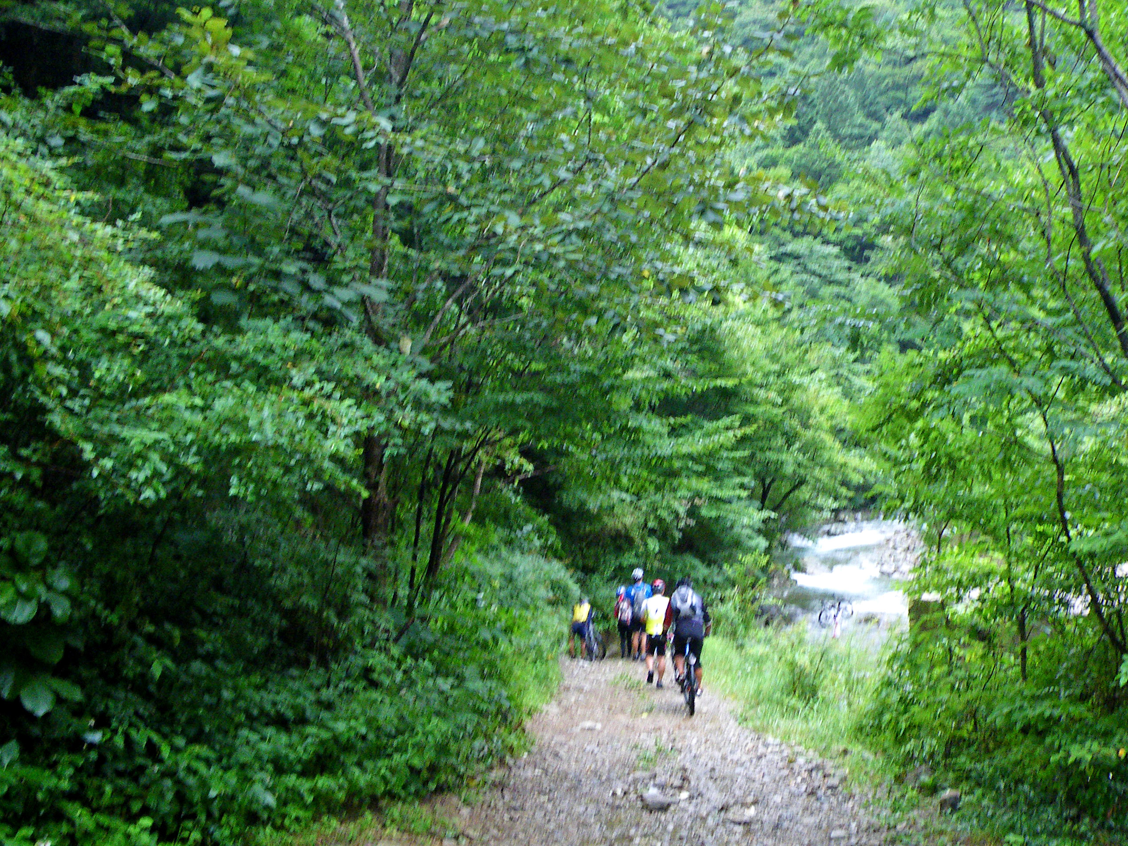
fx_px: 1303
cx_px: 715
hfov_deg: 46.3
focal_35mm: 40
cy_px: 386
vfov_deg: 35.9
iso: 160
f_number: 3.5
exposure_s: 1/50
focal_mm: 5
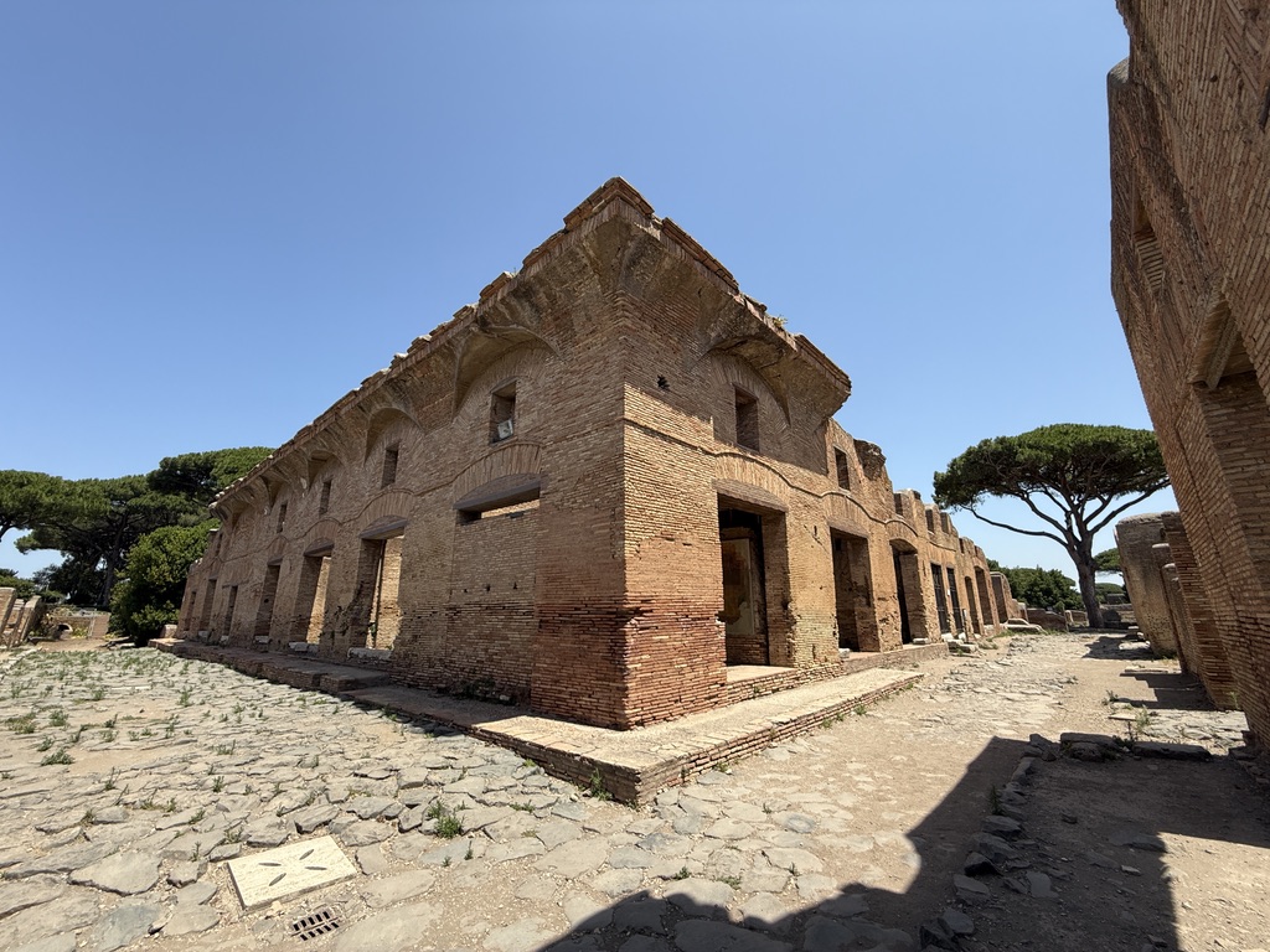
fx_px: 514
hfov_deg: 102.1
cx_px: 635
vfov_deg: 85.7
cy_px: 476
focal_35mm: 14
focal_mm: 2.22
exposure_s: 1/1211
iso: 50
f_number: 2.2
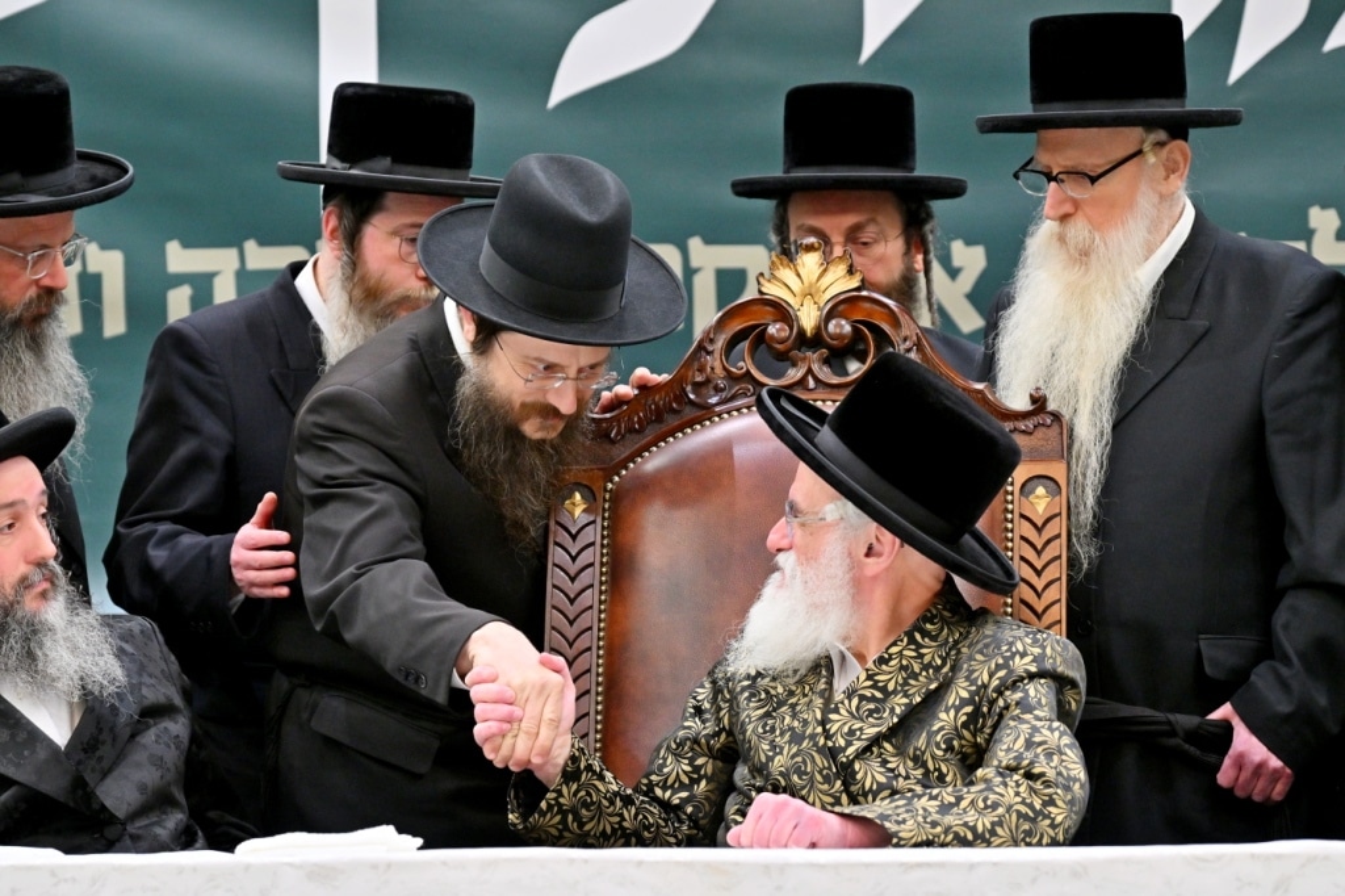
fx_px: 5602
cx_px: 672
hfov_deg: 13.7
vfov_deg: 9.1
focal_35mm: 150
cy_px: 448
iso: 640
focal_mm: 100
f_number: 4
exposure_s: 1/250
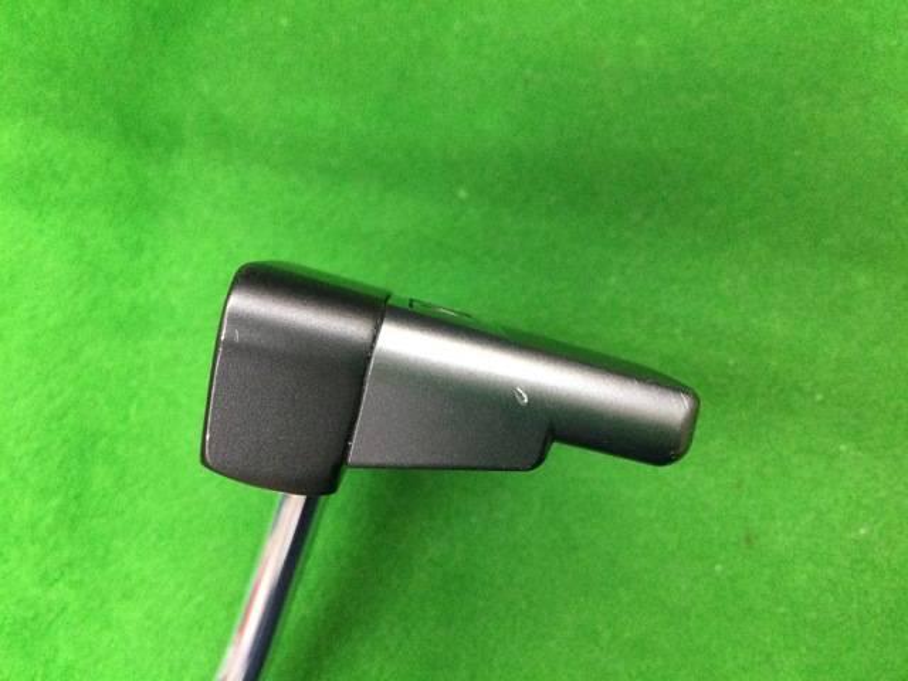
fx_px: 813
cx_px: 454
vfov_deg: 45.4
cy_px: 340
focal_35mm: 31
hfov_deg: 58.4
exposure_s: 1/24
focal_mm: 3.3
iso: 200
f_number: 2.4
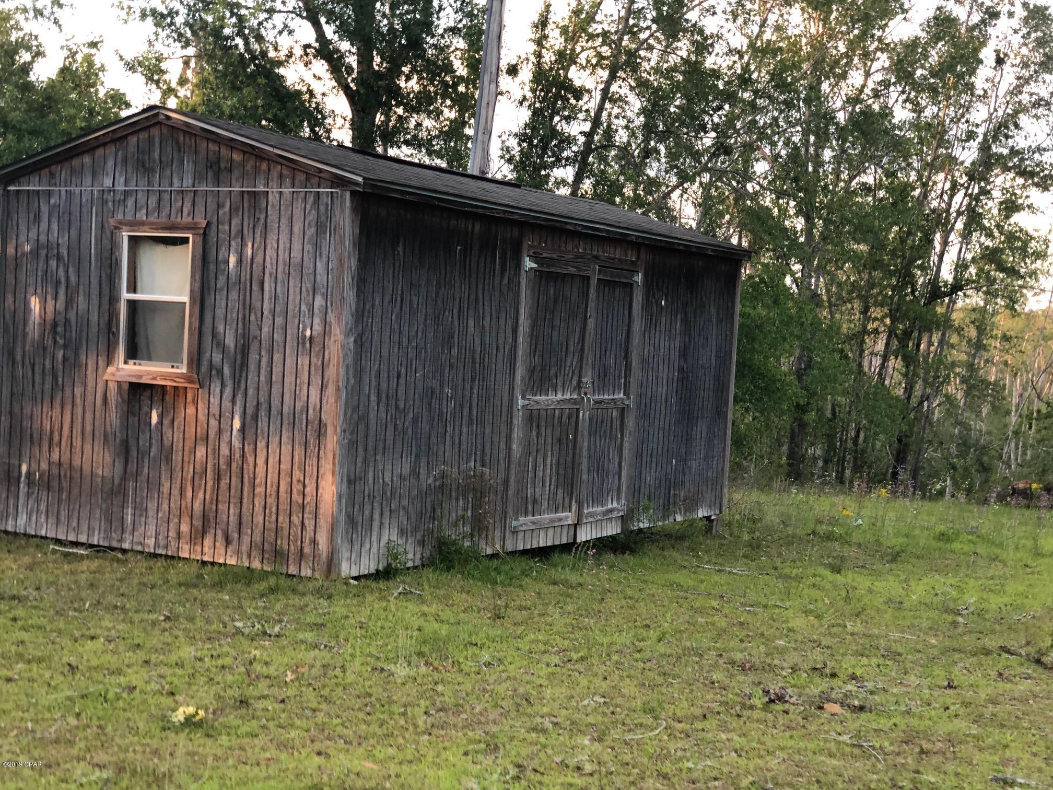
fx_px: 1582
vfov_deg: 28.0
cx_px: 526
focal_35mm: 52
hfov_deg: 36.8
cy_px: 395
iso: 40
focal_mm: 6
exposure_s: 1/60
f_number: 2.4
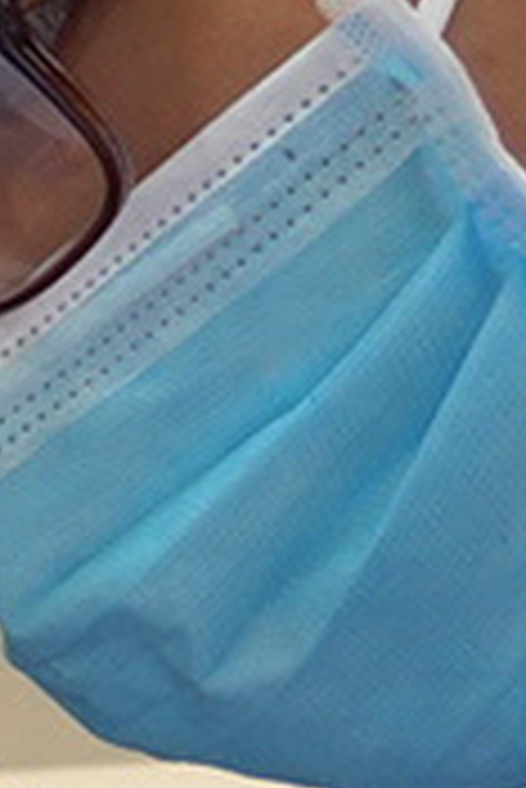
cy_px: 1738
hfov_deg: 5.4
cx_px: -1569
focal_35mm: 222
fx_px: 4856
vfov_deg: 8.6
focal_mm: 9
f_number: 2.8
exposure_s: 1/250
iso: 125
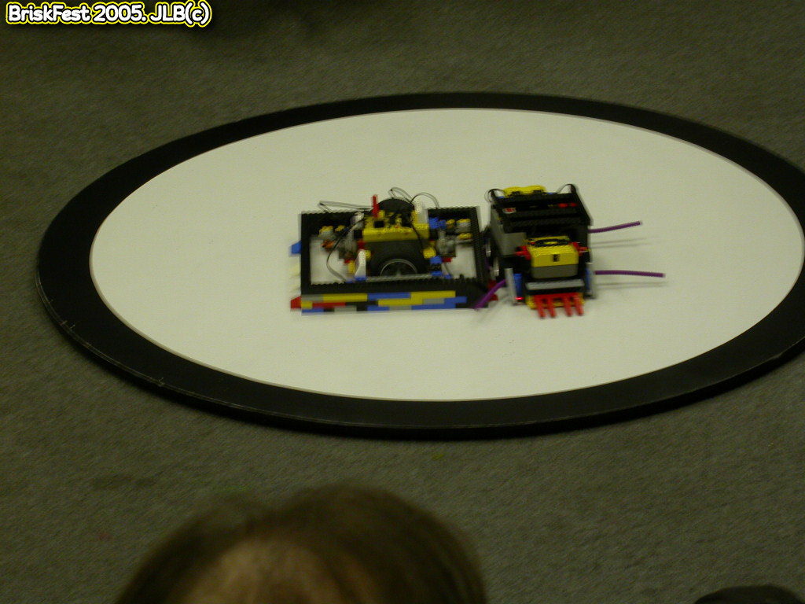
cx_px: 402
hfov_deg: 13.3
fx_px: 3465
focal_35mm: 149
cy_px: 302
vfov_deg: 10.0
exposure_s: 1/10.5
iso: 100
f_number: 5
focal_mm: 30.8
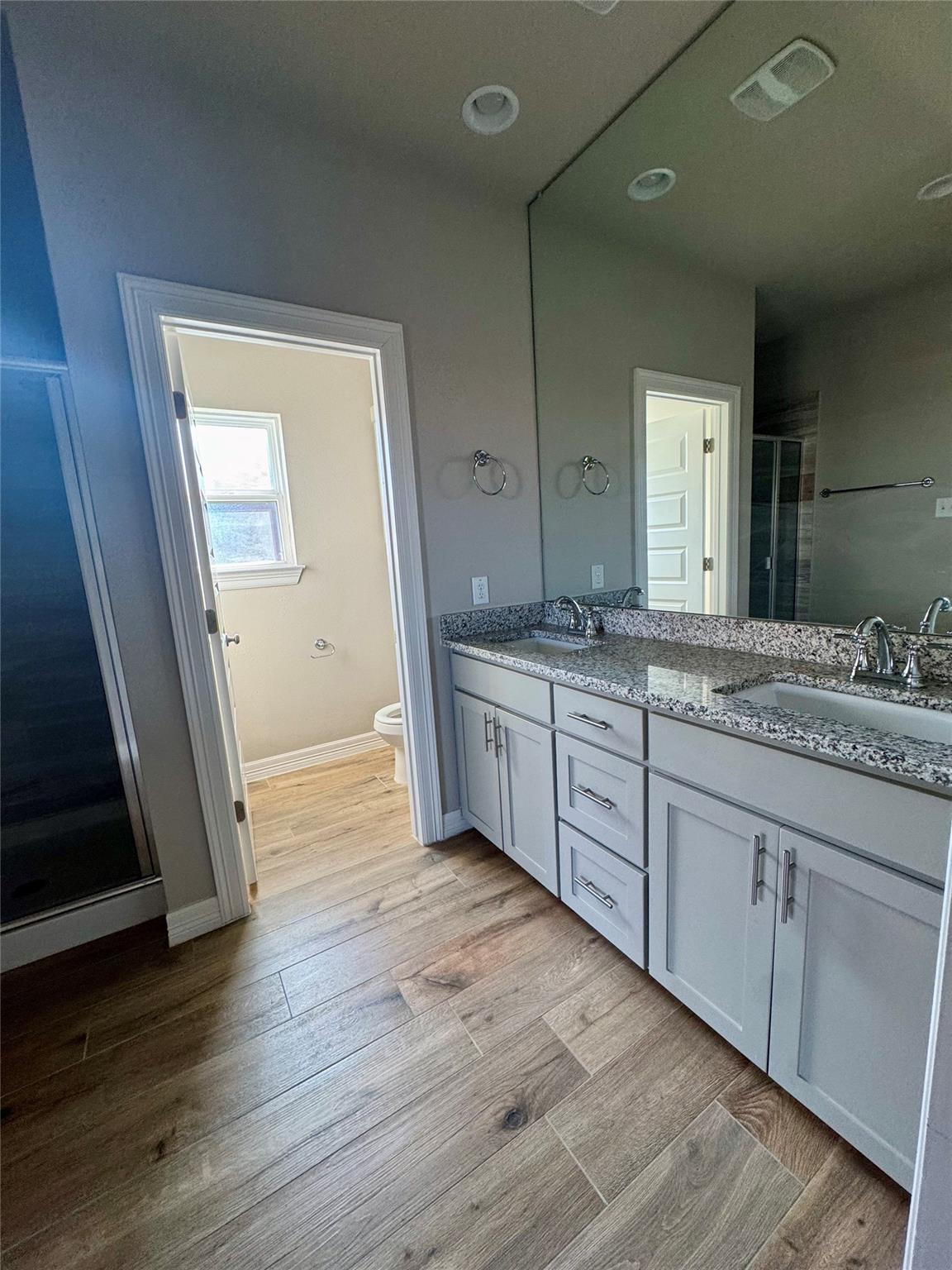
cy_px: 635
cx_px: 476
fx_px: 513
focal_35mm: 14
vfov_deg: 102.1
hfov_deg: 85.7
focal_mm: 2.22
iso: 200
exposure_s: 1/99
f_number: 2.2
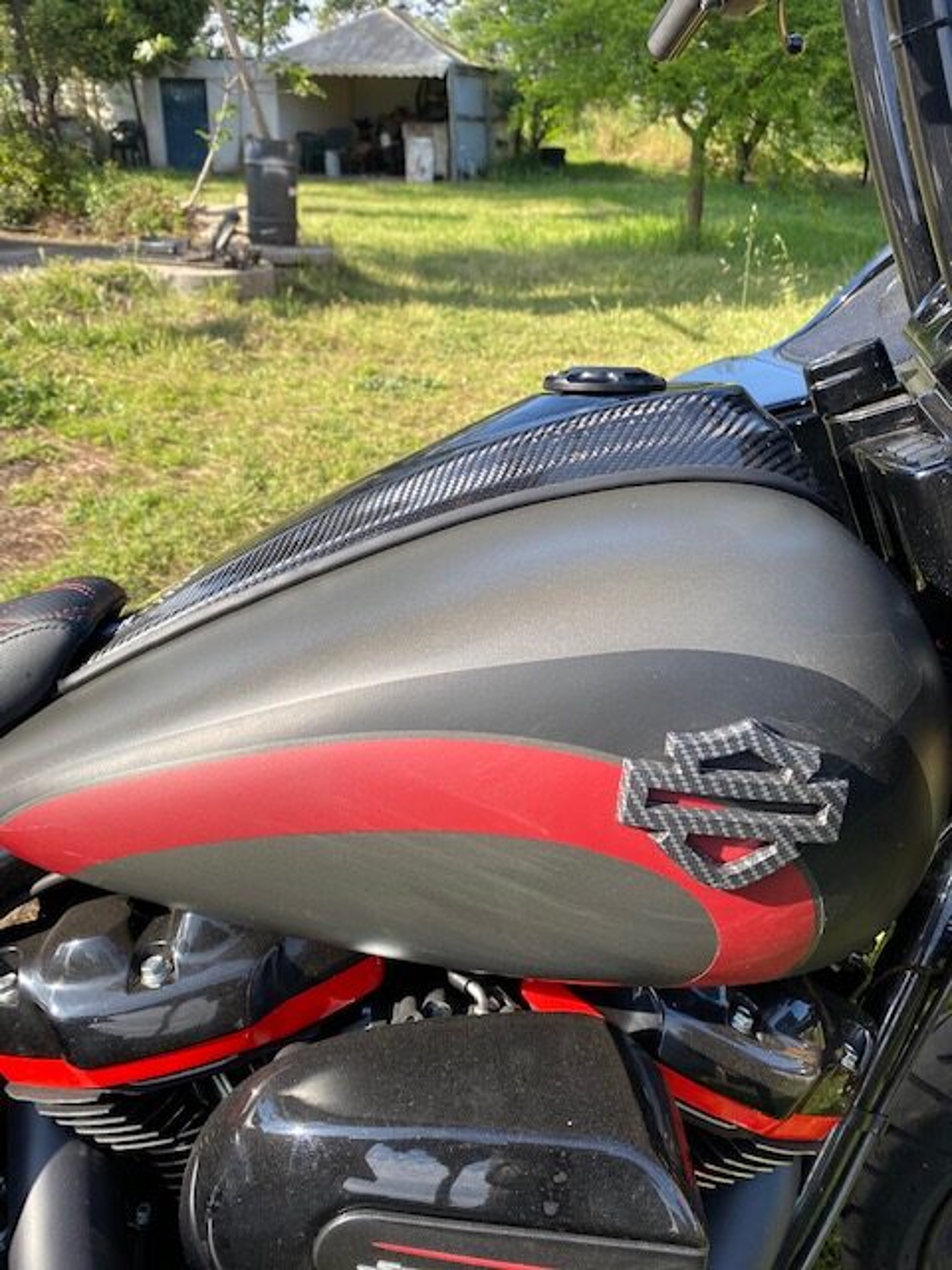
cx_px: 476
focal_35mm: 26
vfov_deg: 67.3
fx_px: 953
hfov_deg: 53.1
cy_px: 635
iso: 32
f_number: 1.8
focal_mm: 4.25
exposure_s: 1/662
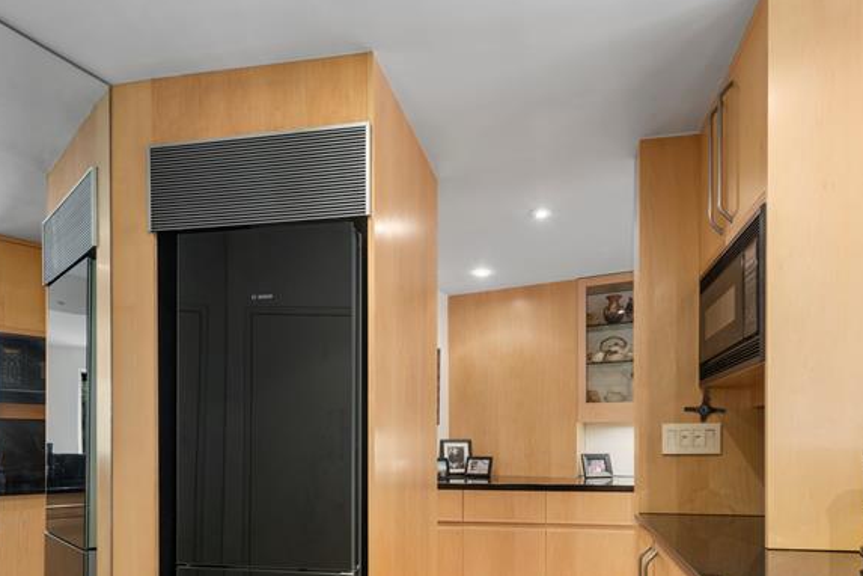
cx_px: 467
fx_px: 527
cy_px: 446
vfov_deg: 54.0
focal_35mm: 22
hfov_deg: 78.4
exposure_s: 1/1.25
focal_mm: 14
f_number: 8
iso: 200
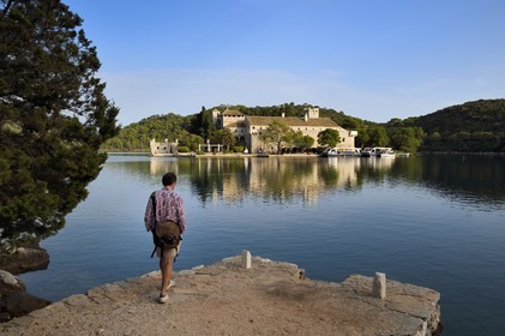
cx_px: 252
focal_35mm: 30
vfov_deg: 43.5
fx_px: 420
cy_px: 168
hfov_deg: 62.0
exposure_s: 1/320
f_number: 13
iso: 200
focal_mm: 30
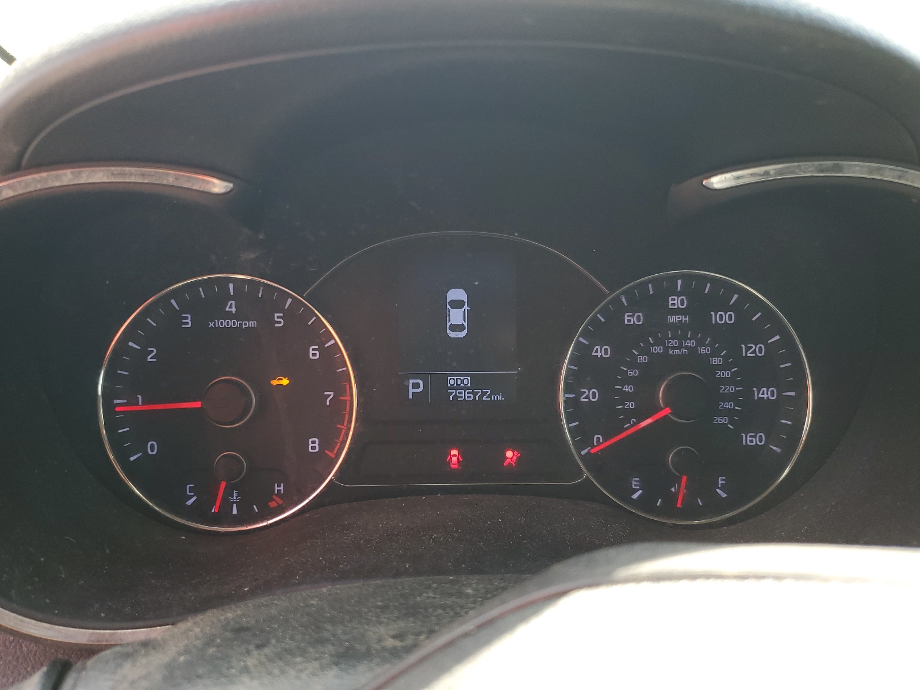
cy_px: 345
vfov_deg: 53.1
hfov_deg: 67.3
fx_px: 691
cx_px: 460
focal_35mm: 26
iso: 55
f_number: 1.5
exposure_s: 1/120
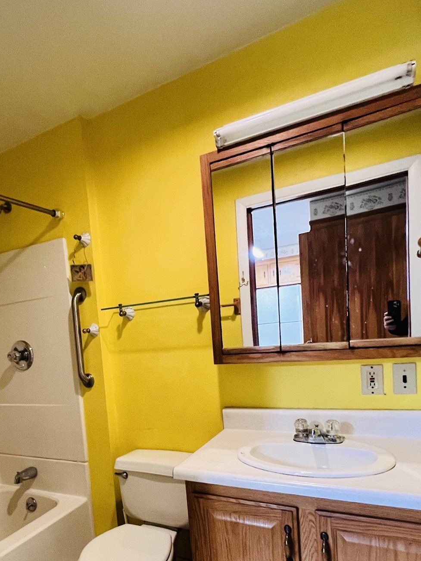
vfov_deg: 71.5
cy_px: 378
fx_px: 373
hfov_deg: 56.6
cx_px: 117
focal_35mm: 23
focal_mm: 1.57
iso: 400
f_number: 1.8
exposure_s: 1/60
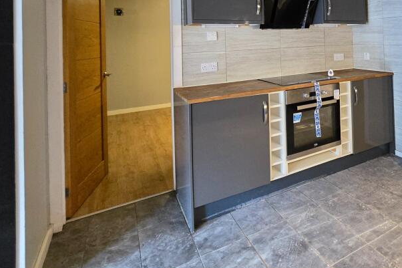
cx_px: 298
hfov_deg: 71.3
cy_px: 31
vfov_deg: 49.6
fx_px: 257
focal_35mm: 23
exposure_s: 1/25
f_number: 2.2
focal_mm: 2.2
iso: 1600
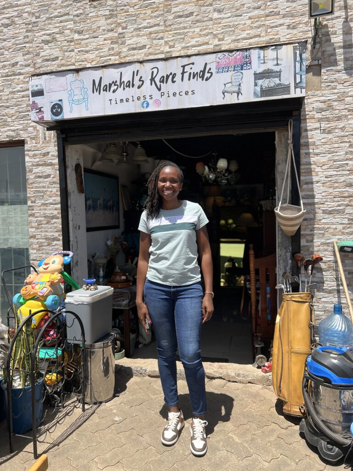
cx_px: 176
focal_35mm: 26
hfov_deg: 53.1
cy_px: 236
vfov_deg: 67.3
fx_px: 354
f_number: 1.5
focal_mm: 5.7
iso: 50
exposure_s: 1/2762
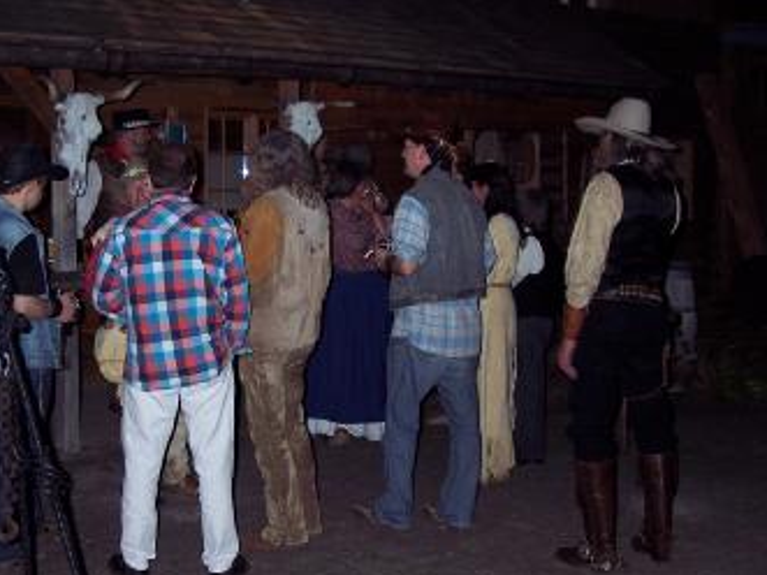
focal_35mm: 59
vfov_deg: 24.8
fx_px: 1307
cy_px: 245
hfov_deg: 32.5
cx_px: 276
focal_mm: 8
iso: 100
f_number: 2.8
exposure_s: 1/60
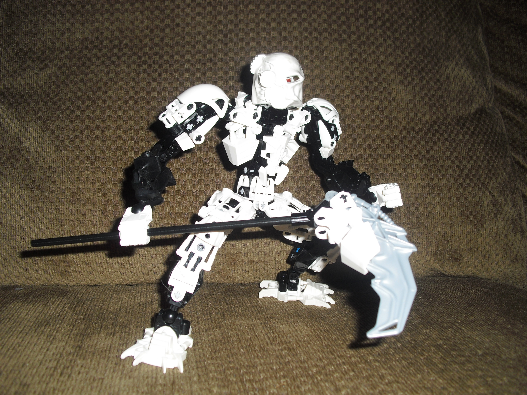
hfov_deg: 51.4
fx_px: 548
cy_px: 198
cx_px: 264
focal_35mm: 36
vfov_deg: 39.7
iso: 100
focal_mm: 6.3
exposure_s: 1/60
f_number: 3.1
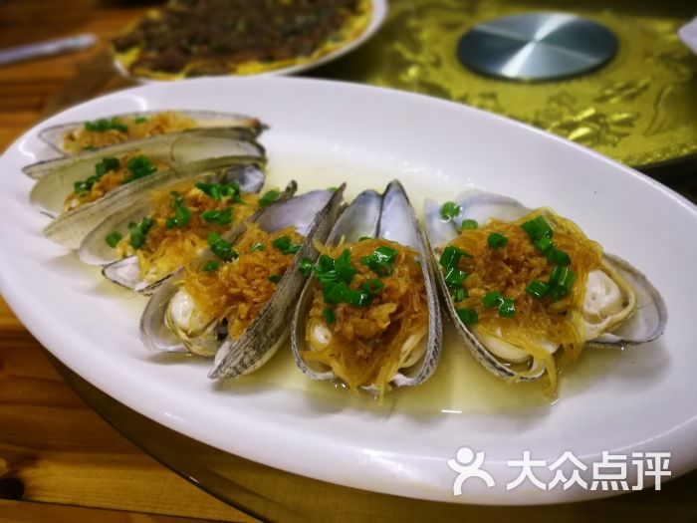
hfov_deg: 65.3
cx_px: 348
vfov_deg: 51.4
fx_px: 544
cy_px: 262
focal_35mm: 27
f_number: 4
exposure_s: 1/33.3
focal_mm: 3.95
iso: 400
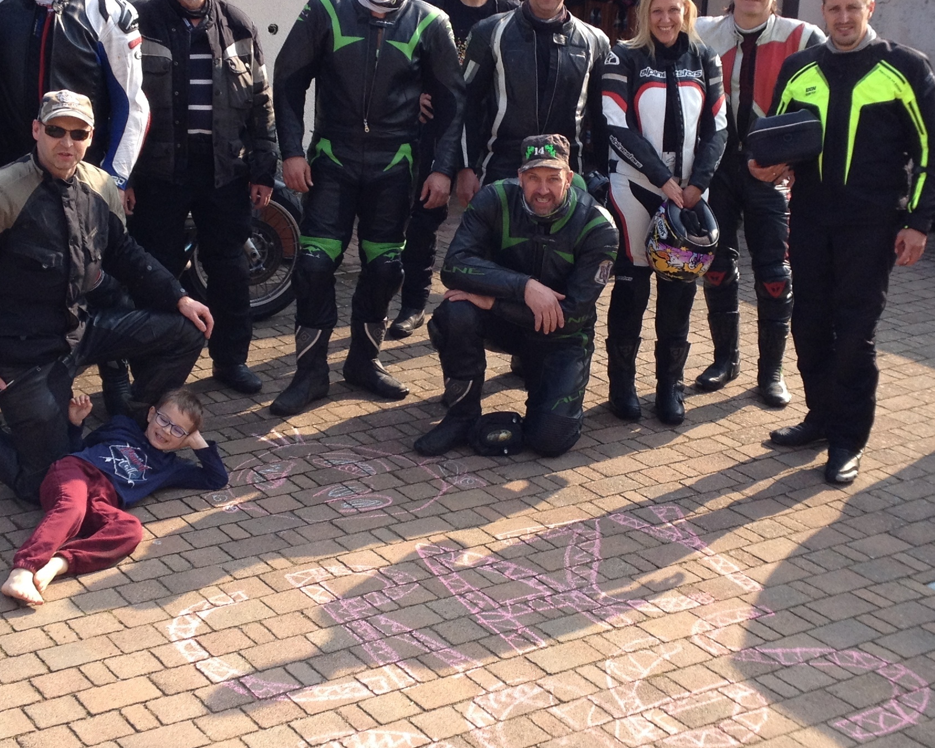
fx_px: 1826
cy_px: 313
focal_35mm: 66
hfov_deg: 28.7
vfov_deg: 23.1
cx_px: 465
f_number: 2.4
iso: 50
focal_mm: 4.28
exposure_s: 1/552
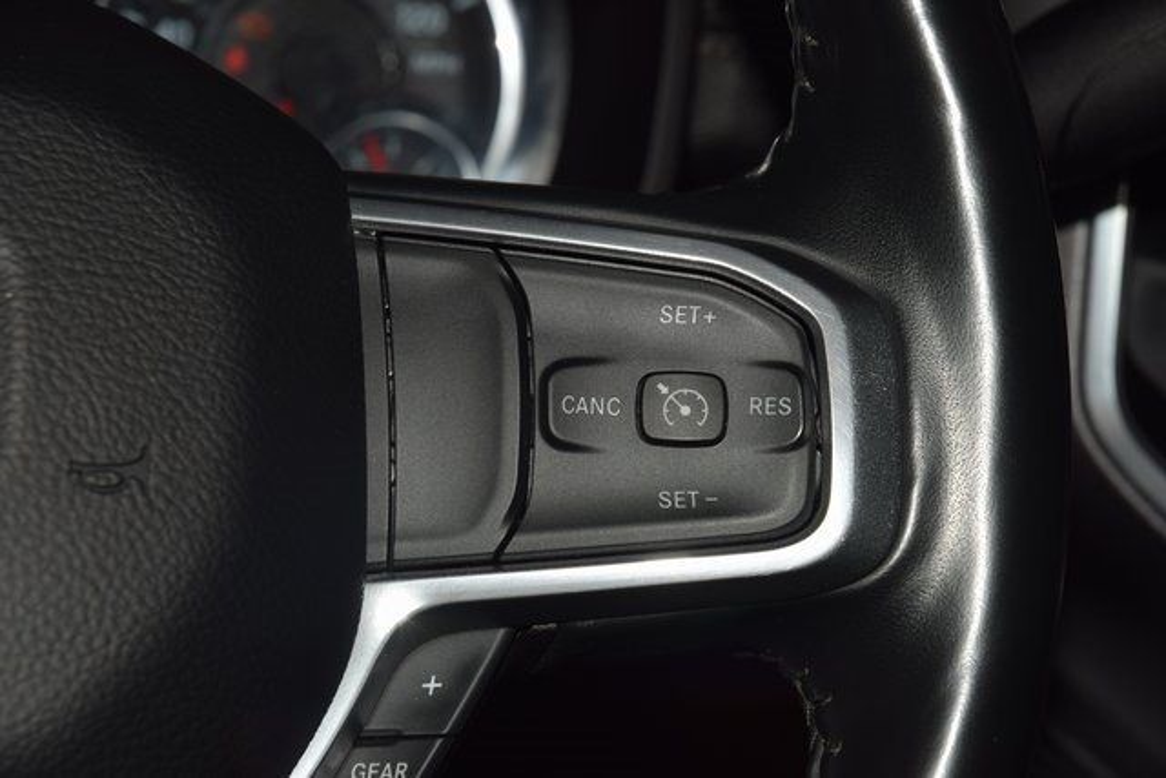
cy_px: 389
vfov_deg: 13.0
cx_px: 583
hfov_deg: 19.5
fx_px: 3401
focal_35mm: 105
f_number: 8
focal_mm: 70
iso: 100
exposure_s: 1/125
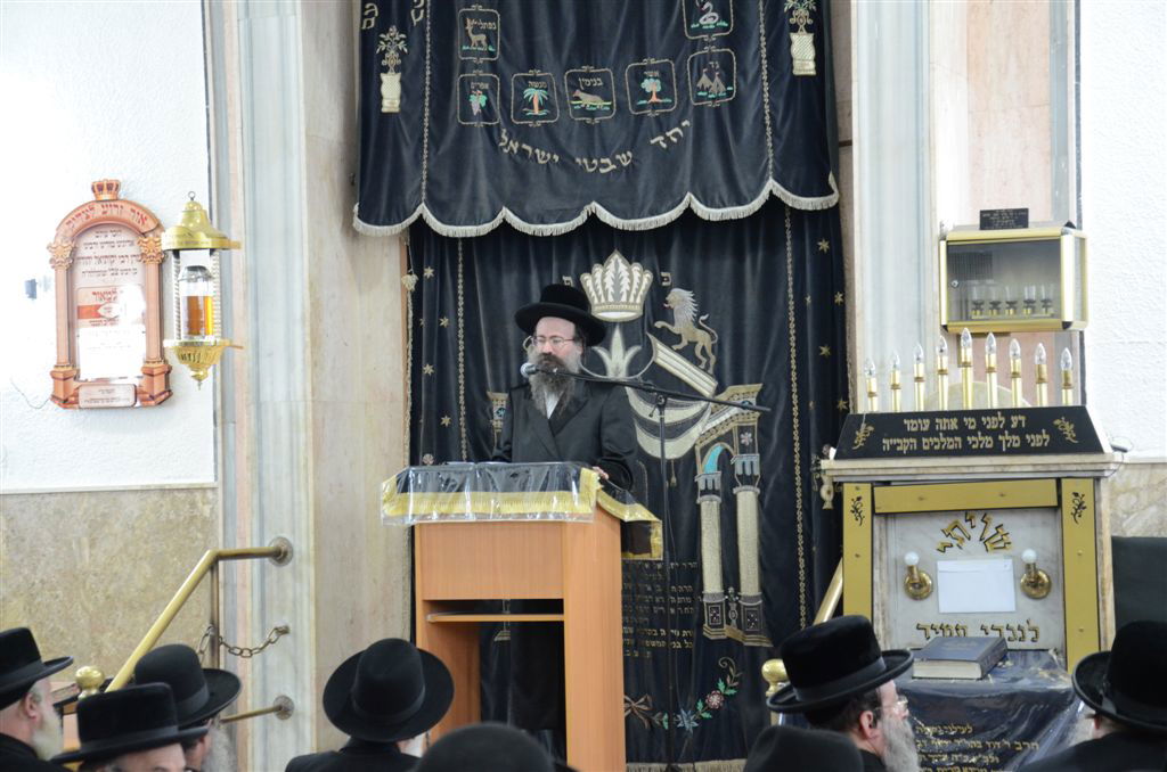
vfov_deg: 17.4
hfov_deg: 26.0
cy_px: 386
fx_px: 2523
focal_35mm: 78
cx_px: 584
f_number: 5.6
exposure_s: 1/30
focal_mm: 52
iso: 1600
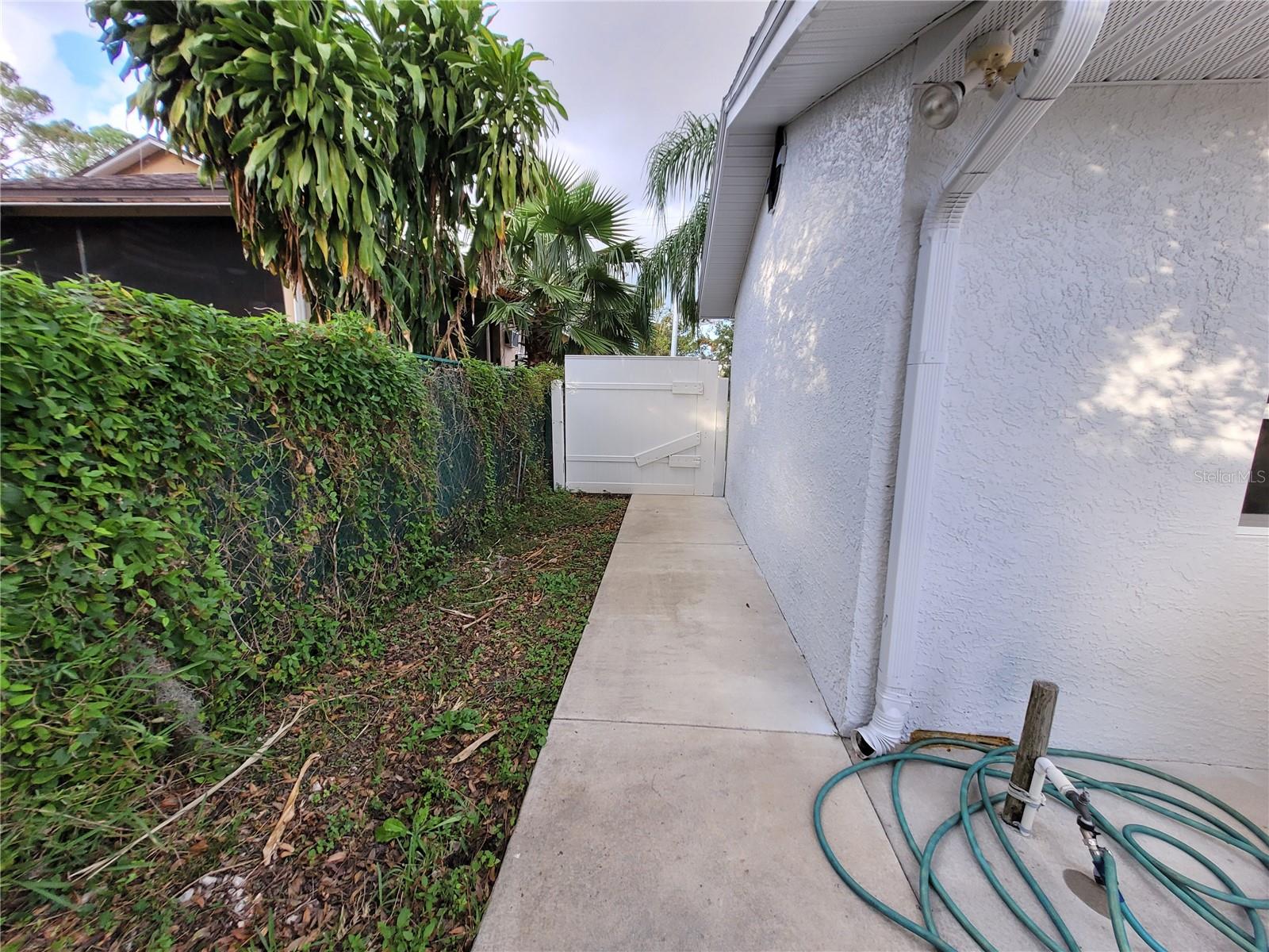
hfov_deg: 106.2
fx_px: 477
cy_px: 476
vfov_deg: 89.9
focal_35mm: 13
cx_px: 634
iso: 64
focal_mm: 1.74
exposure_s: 1/120
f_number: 2.2
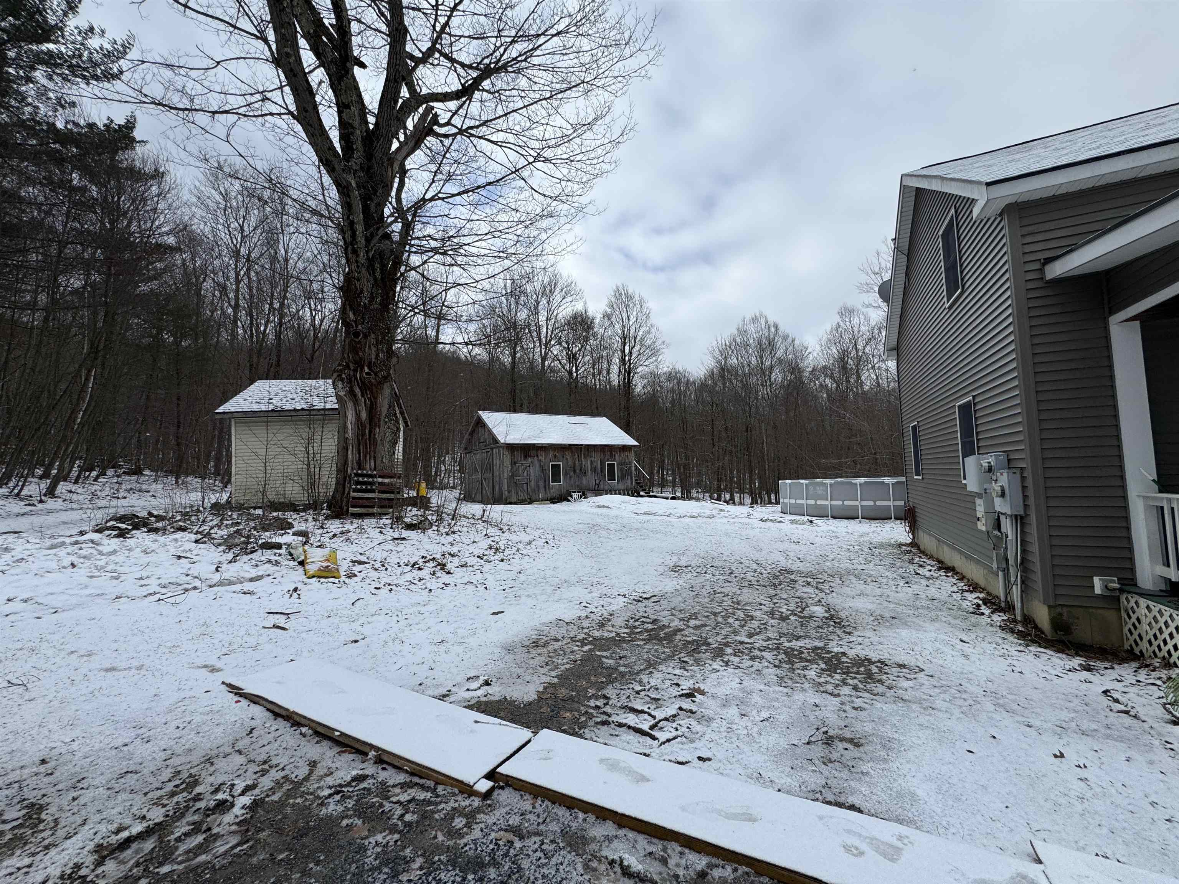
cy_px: 442
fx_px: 477
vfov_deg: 85.7
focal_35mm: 14
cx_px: 590
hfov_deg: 102.1
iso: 50
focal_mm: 2.22
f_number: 2.2
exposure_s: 1/2342
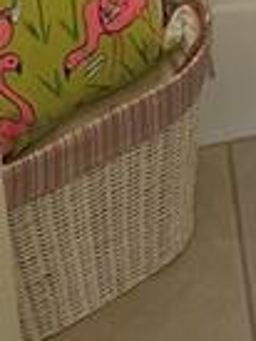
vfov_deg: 10.7
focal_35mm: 146
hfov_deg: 9.7
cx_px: 457
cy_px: -572
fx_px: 1437
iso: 125
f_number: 1.6
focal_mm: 5.1
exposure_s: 1/120
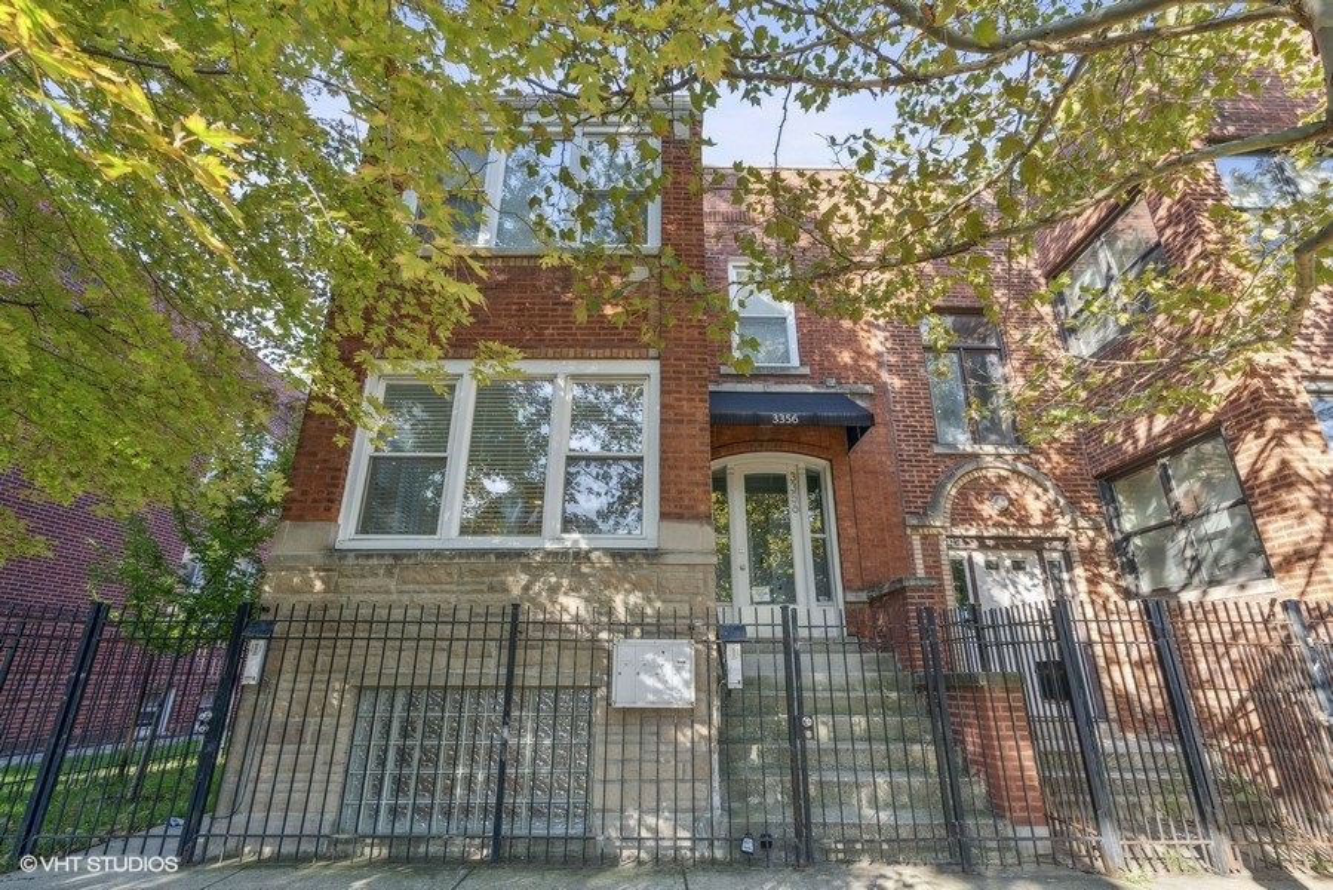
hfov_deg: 96.7
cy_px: 445
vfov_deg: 73.8
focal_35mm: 16
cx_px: 666
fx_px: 593
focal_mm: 16
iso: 320
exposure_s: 1/15
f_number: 8
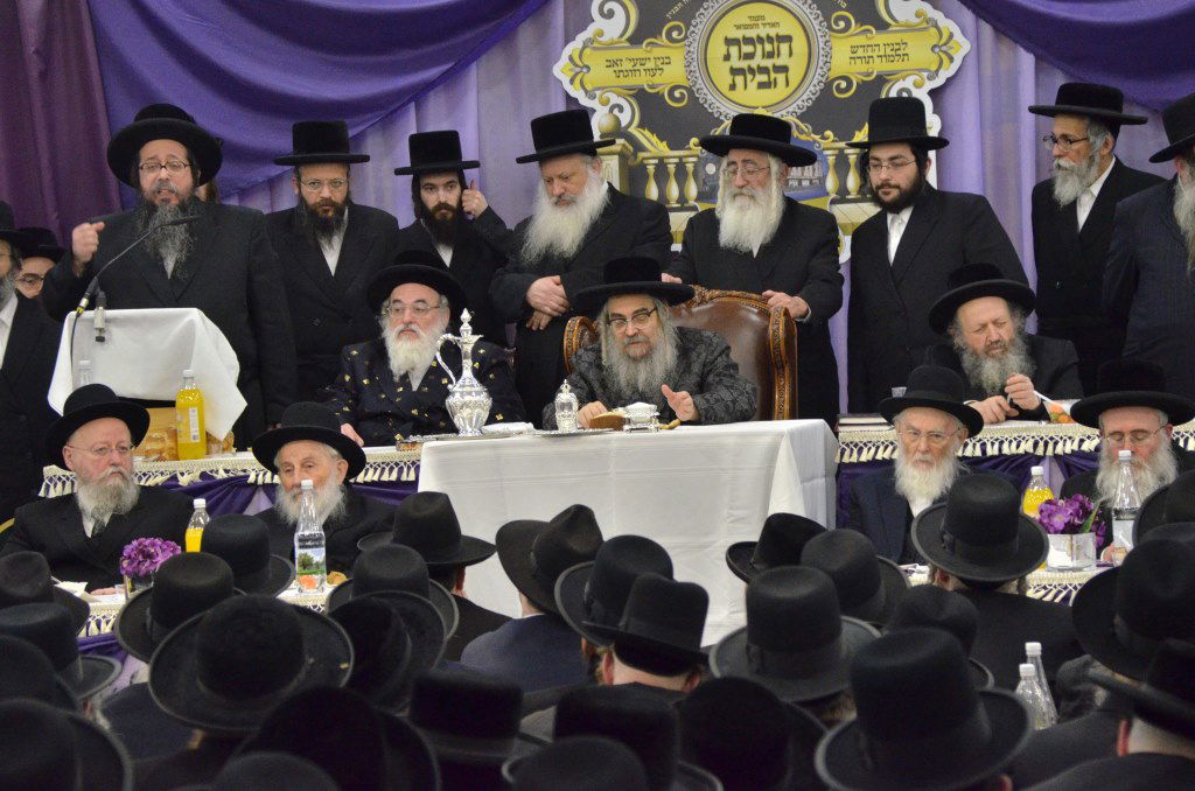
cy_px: 396
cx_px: 598
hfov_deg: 14.4
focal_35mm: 142
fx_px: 4720
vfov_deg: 9.6
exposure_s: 1/100
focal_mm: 95
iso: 2500
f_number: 5.6
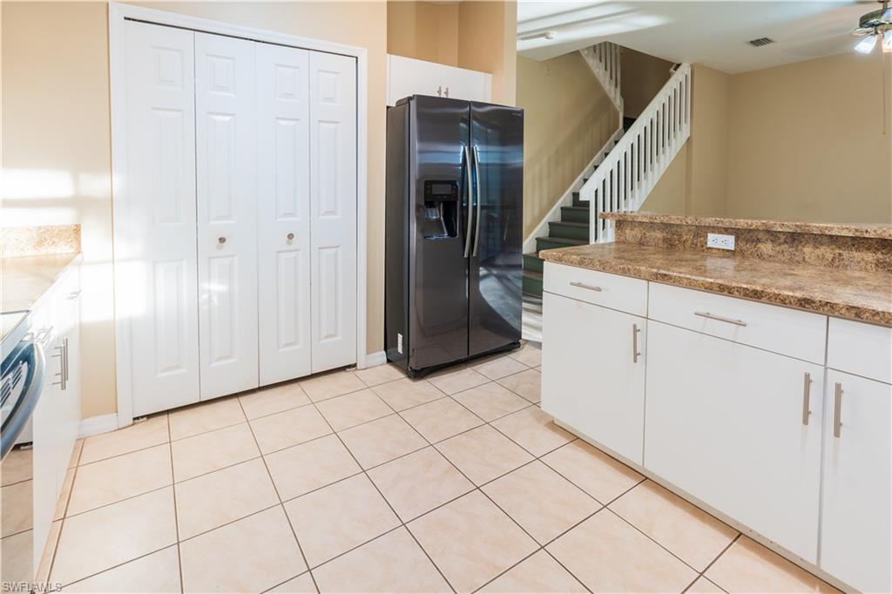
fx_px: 396
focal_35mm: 16
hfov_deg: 96.8
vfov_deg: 73.7
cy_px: 297
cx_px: 446
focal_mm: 16
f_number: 7.1
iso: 400
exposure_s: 1/100
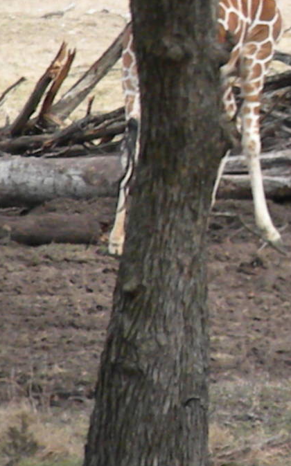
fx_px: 7622
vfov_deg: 3.5
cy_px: 59
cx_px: 529
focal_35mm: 600
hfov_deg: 2.2
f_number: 5.2
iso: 640
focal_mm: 42.1
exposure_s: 1/672
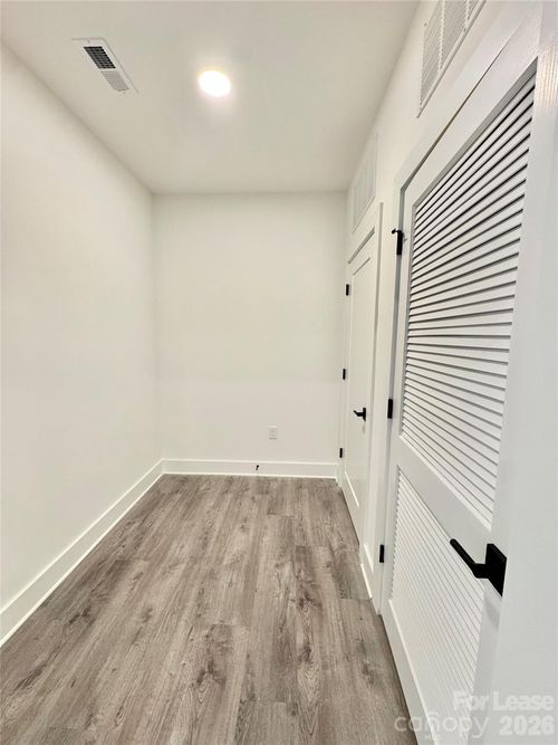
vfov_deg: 102.1
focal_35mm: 14
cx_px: 279
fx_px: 301
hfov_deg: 85.7
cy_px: 372
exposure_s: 1/120
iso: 320
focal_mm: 2.22
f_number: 2.2
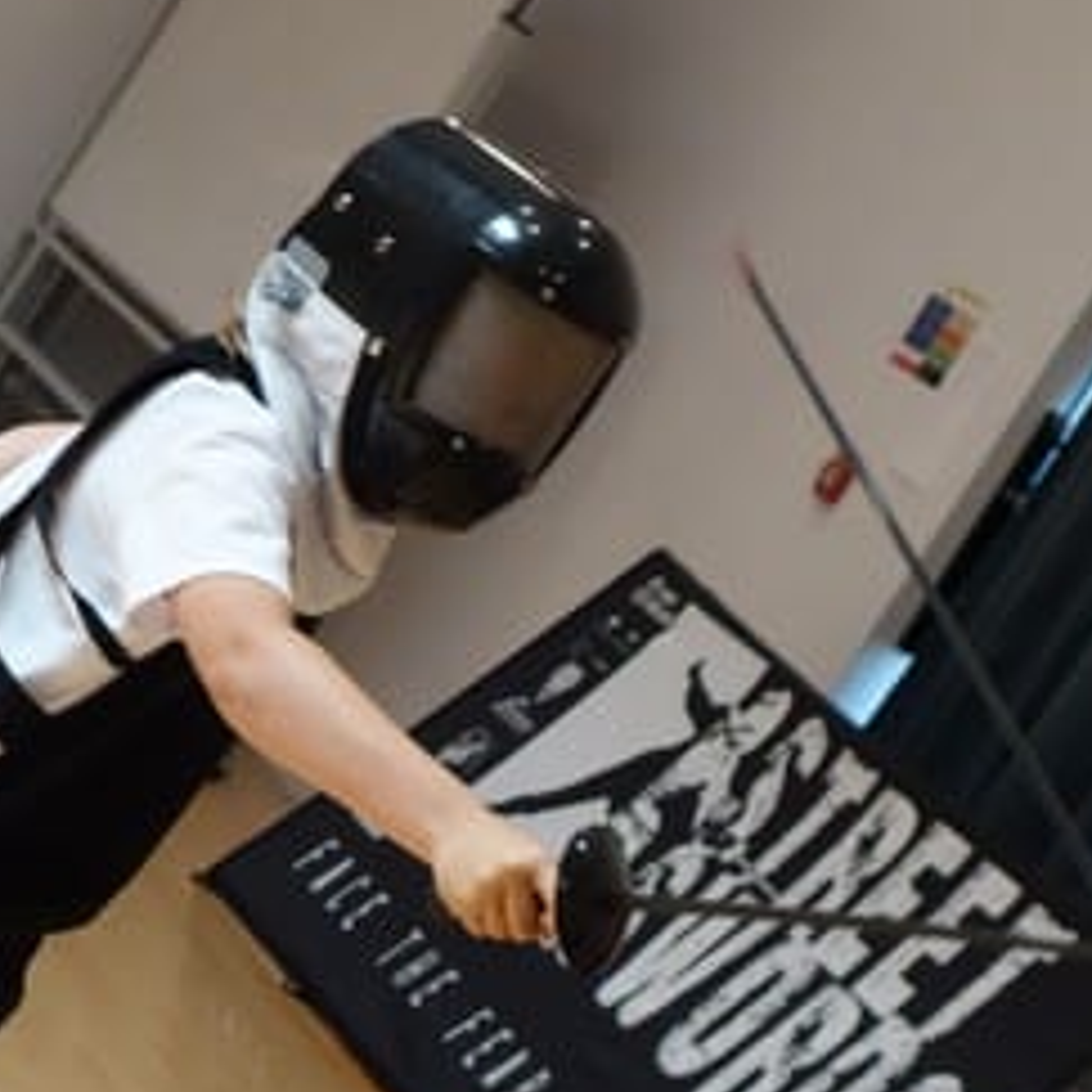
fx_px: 6817
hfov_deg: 9.1
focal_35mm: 191
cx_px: 791
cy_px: 1276
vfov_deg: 9.1
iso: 800
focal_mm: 33.9
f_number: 4.5
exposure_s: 1/160
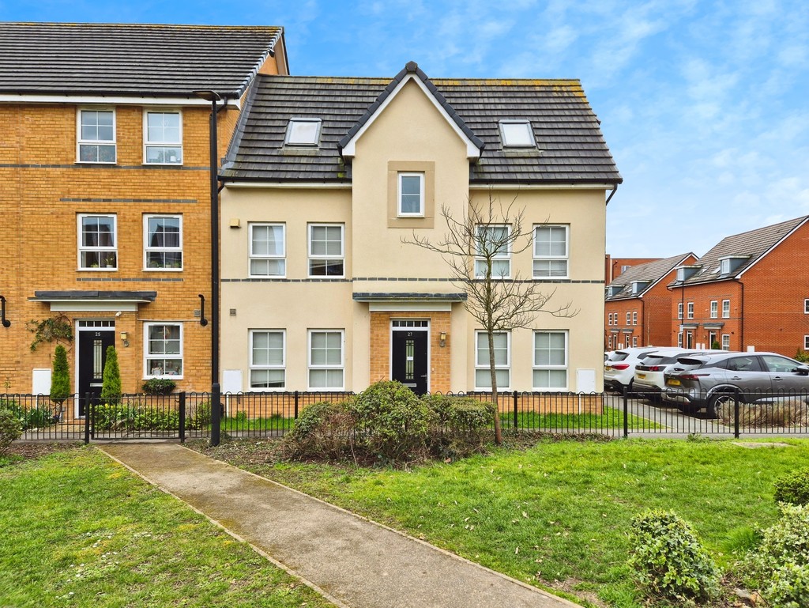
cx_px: 404
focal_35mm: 23
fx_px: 538
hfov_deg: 73.9
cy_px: 304
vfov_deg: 58.9
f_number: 1.8
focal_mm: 5.4
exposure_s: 1/1056
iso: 25
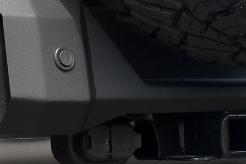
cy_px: 75
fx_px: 793
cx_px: -11
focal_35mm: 116
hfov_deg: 17.2
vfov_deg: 11.8
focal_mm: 18
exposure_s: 1/160
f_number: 6.3
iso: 200
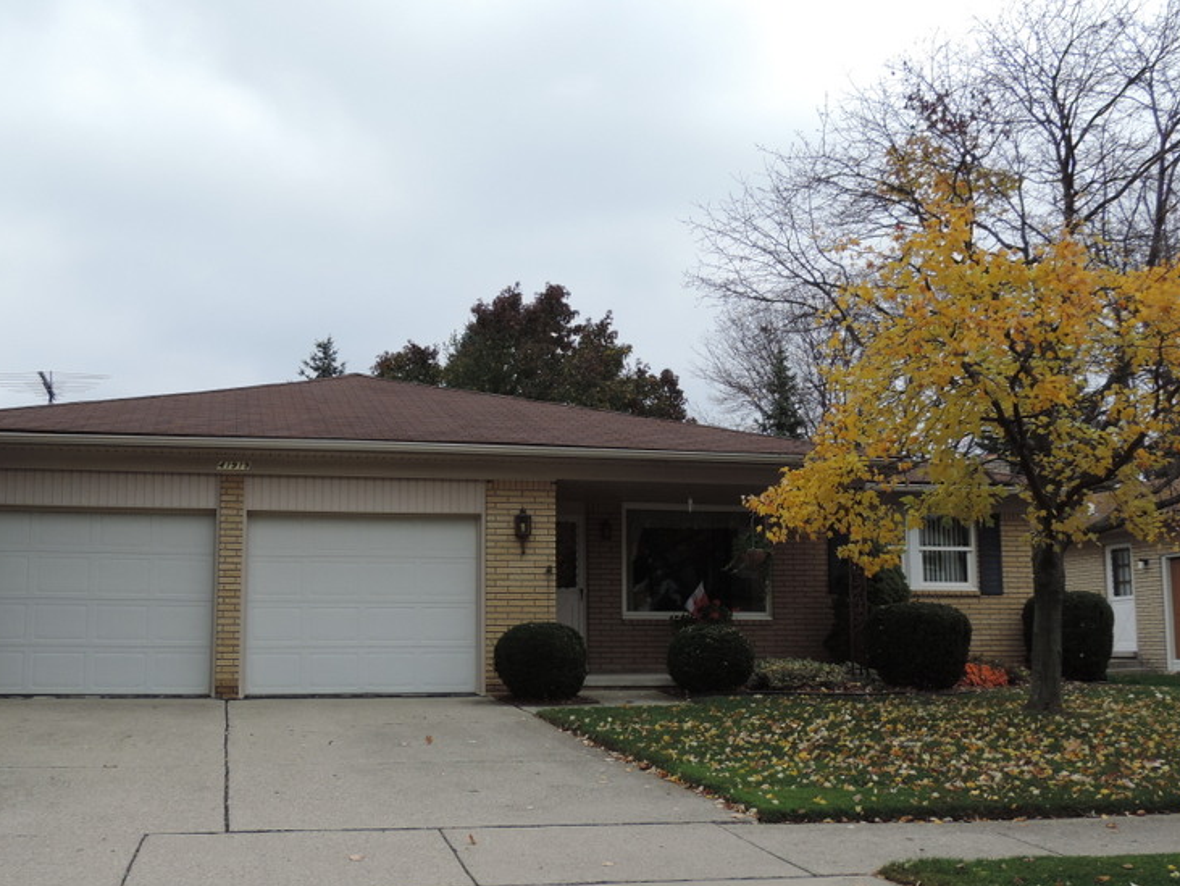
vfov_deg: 34.4
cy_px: 452
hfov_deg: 44.7
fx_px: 1432
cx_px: 525
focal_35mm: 42
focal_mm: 5.3
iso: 80
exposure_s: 1/400
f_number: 3.1
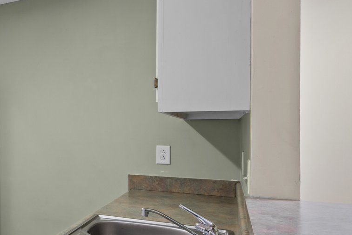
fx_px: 371
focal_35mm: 38
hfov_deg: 39.4
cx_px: -53
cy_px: 130
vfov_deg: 35.0
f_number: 9
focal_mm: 14
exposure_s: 1/1.67
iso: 400
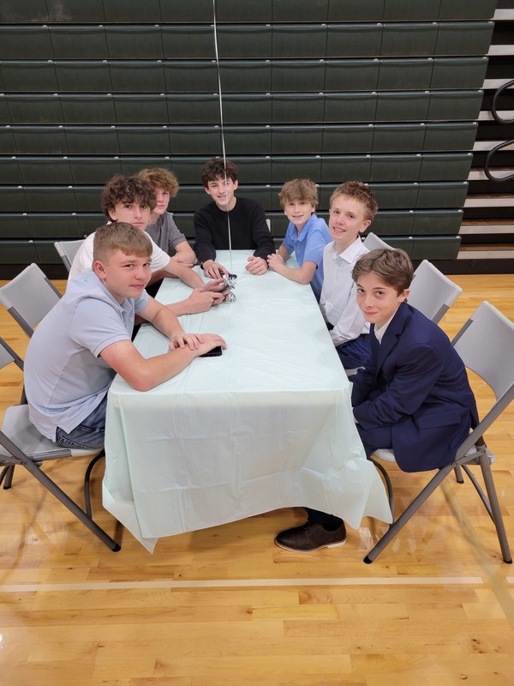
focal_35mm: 26
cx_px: 257
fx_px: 515
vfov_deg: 67.3
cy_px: 343
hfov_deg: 53.1
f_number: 1.8
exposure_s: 1/120
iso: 200
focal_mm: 5.4
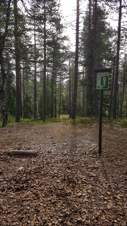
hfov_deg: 40.2
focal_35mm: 29
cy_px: 115
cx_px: 59
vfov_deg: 66.1
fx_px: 174
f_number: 1.7
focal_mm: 4.2
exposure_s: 1/1232
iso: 40
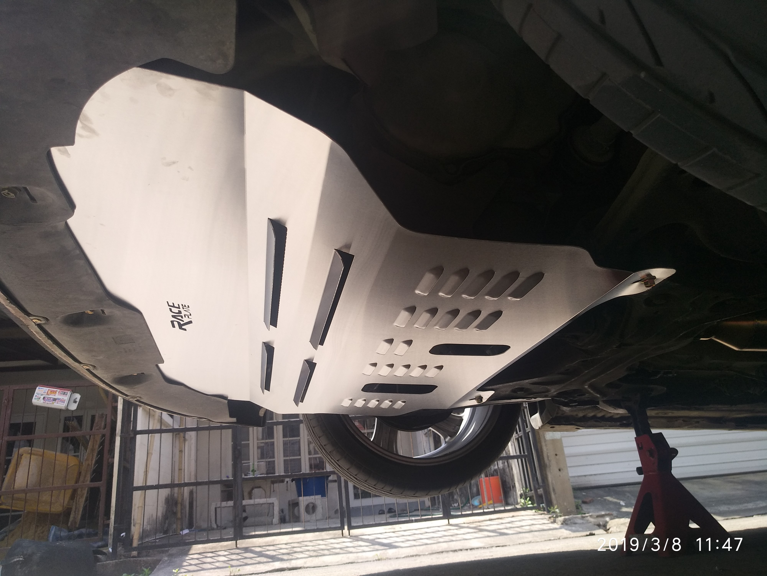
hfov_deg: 76.4
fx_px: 487
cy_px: 288
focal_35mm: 22
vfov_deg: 61.1
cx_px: 384
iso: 100
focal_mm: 3.81
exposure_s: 1/447
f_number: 2.2
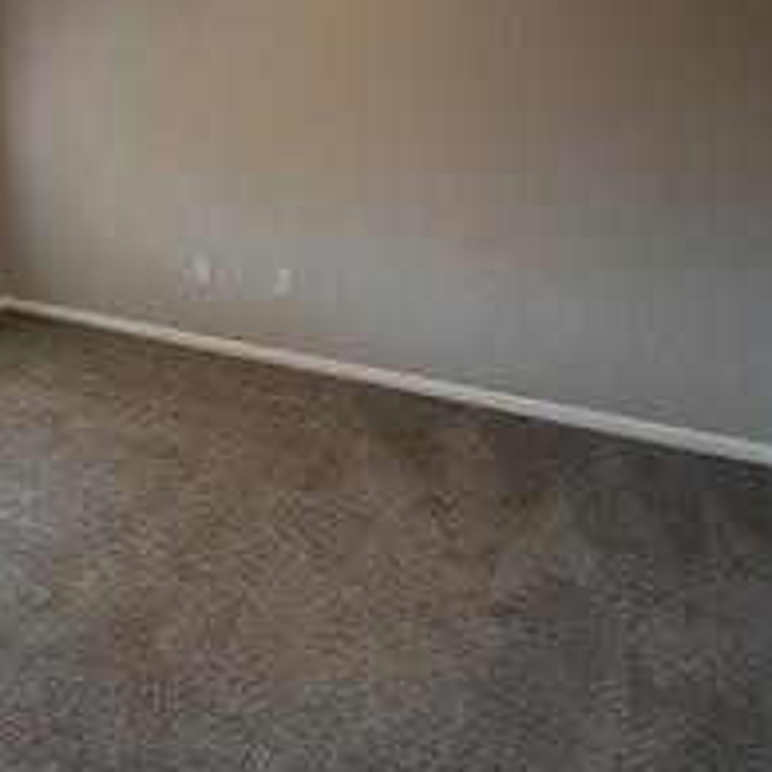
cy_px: 261
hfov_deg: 51.8
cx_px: 146
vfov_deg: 54.6
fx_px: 732
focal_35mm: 29
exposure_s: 1/40
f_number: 2.2
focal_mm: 1.64
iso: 50
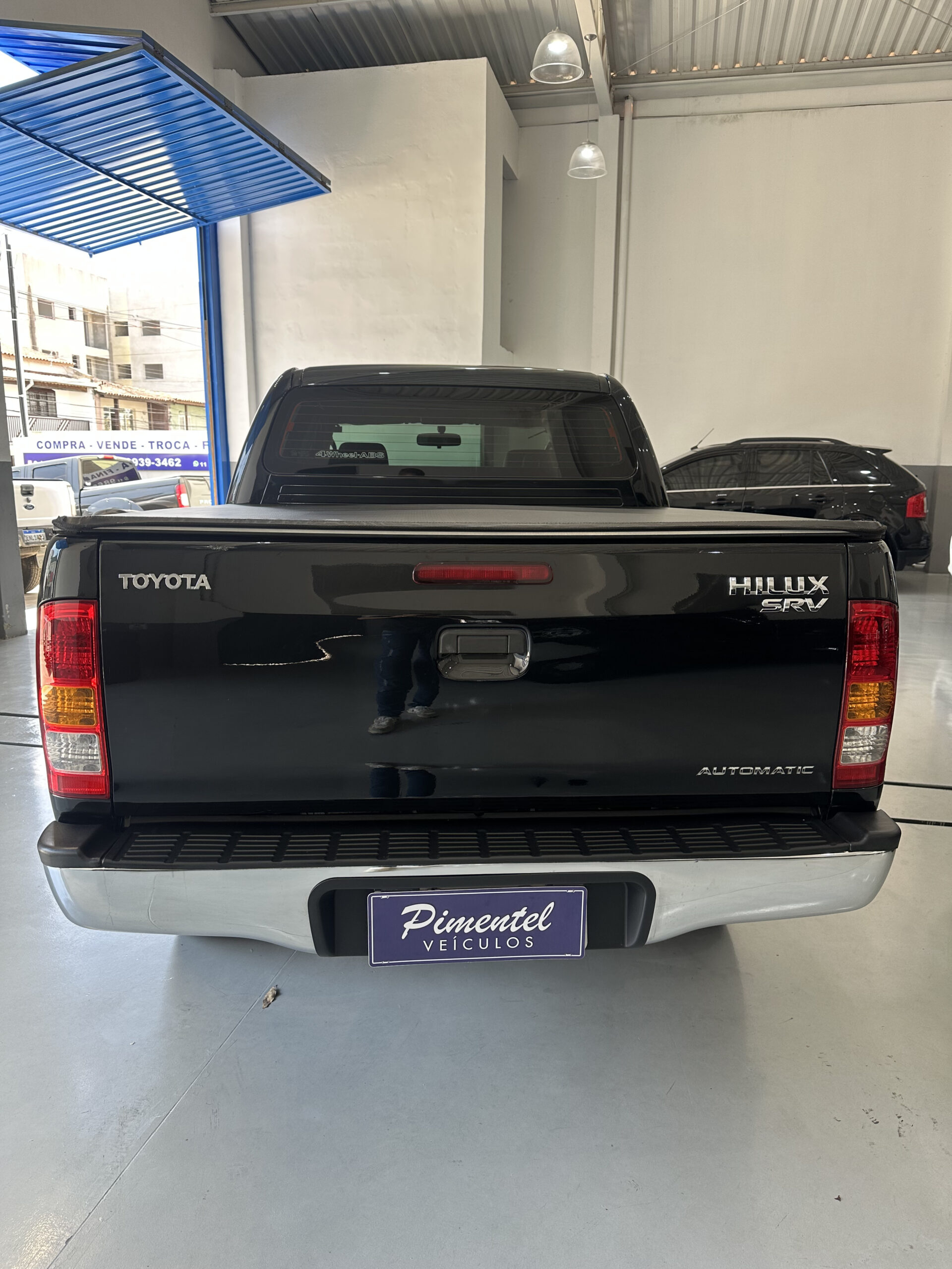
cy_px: 634
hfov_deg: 56.8
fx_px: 880
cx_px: 476
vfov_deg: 71.6
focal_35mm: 24
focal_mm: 6.86
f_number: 1.78
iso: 64
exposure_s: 1/120
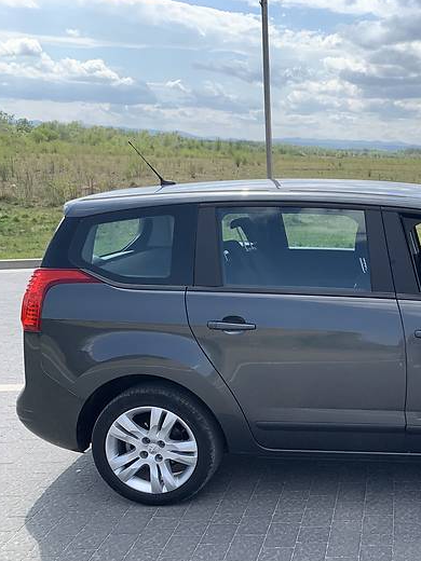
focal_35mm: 40
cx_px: 405
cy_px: 314
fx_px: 649
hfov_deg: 33.4
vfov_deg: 46.7
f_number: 1.8
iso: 25
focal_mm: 4.2
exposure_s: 1/1585
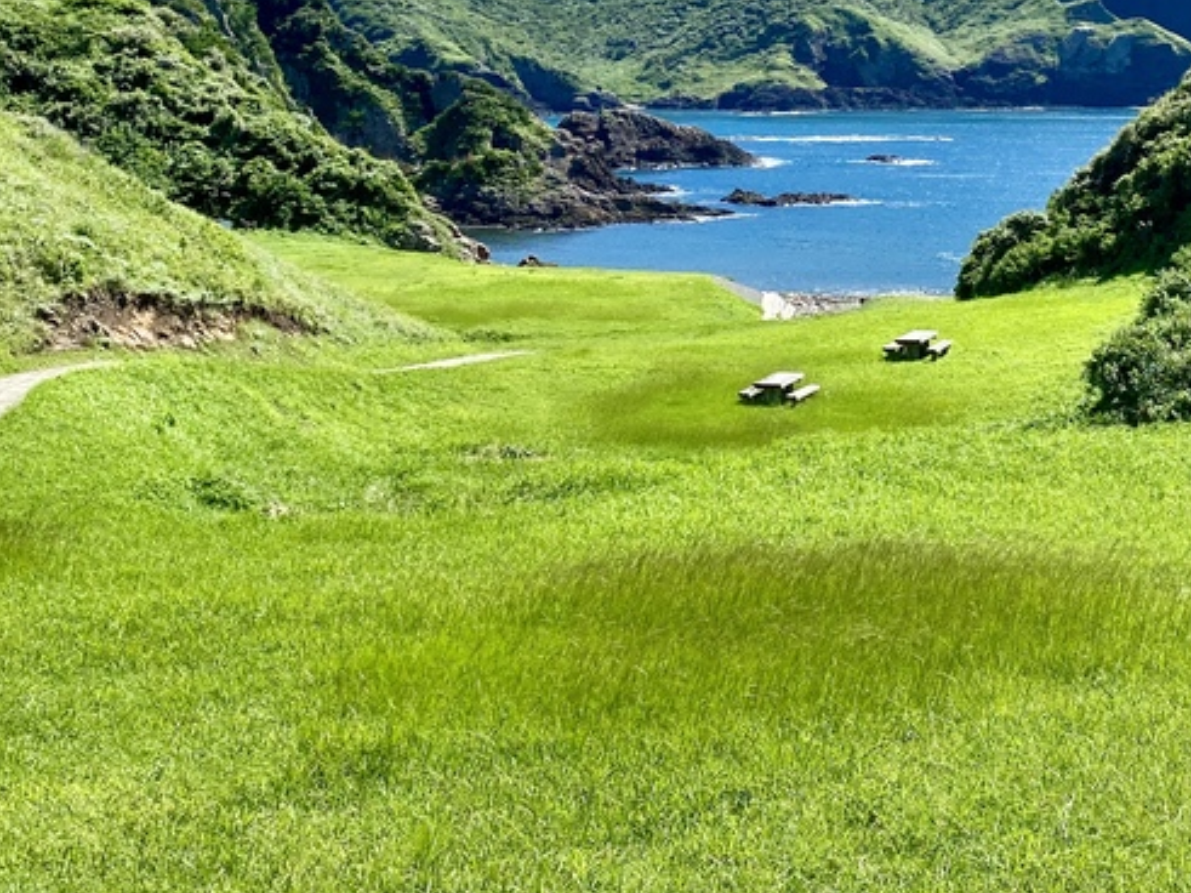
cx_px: 767
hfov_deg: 35.9
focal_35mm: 53
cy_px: 12
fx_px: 1823
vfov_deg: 26.2
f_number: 1.8
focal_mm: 4.25
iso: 32
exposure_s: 1/2513
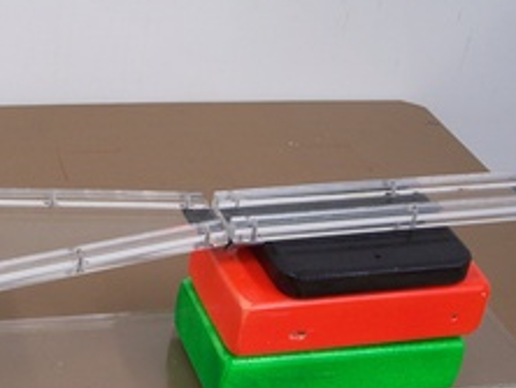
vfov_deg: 18.4
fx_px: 1194
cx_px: 35
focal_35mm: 80
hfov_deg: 23.6
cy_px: 276
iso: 100
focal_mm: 7.8
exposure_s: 1/30
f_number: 2.8
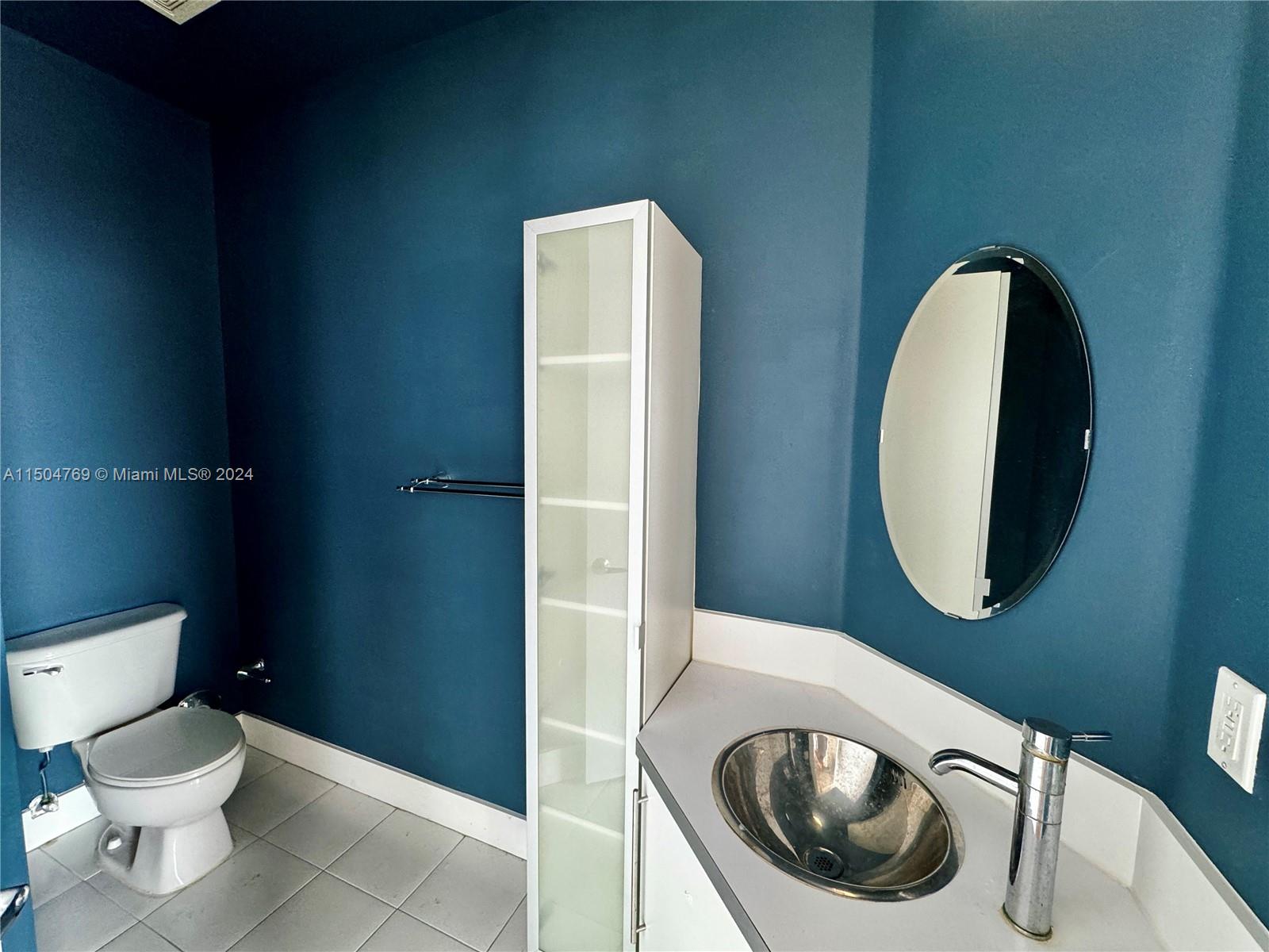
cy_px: 476
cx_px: 634
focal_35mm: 14
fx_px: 513
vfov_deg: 85.7
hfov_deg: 102.1
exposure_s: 1/60
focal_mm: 2.22
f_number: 2.2
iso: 200
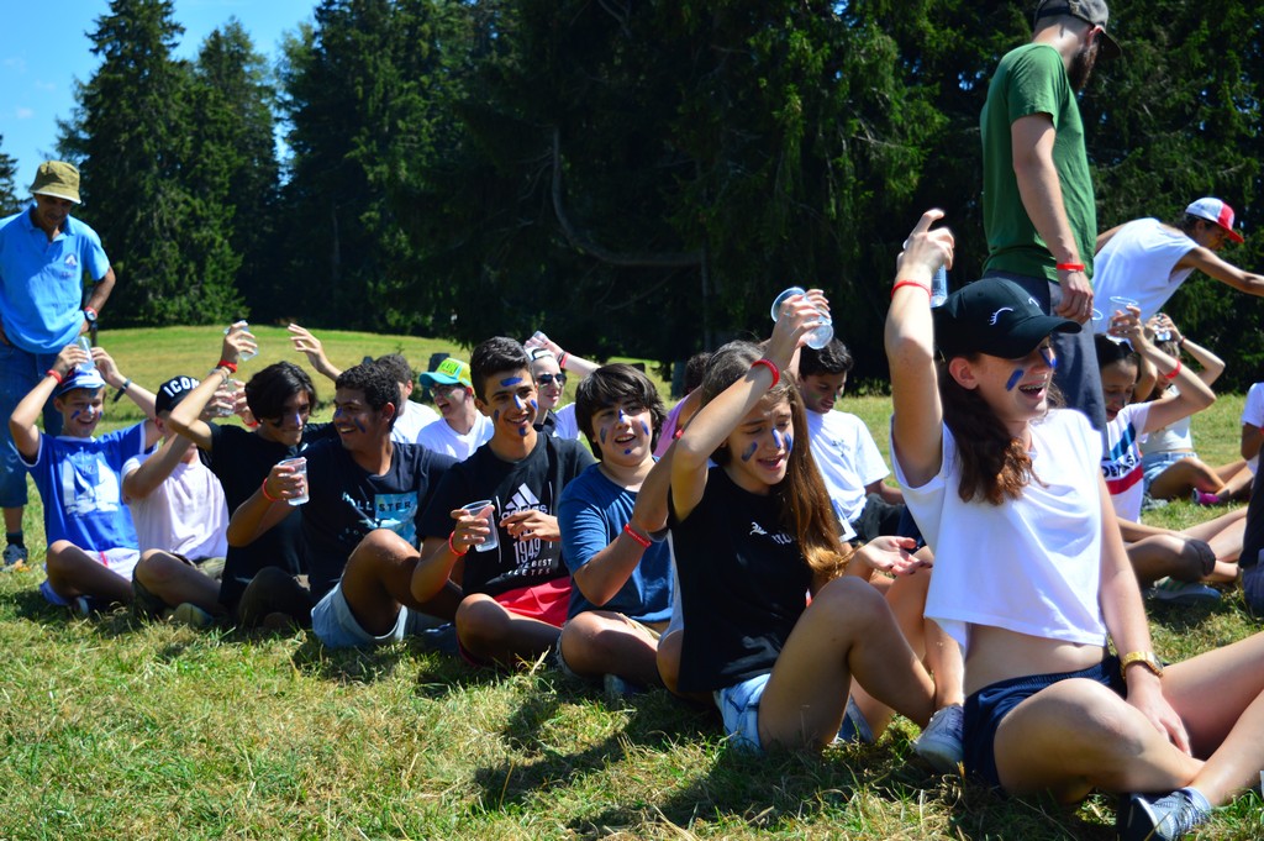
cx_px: 632
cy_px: 420
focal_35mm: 57
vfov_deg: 23.7
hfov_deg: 35.1
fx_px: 2000
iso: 100
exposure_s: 1/500
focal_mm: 38
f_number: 4.8
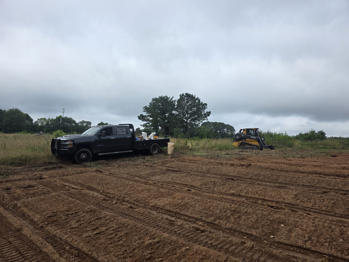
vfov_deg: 58.9
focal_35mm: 23
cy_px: 131
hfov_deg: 73.9
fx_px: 232
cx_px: 174
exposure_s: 1/4766
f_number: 1.7
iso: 80
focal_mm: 6.3
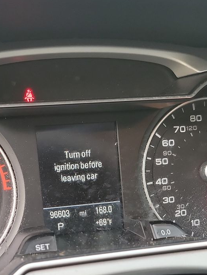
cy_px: 226
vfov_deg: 33.7
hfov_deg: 26.4
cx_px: 66
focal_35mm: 55
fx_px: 438
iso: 371
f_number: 1.8
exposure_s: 1/59
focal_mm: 6.7
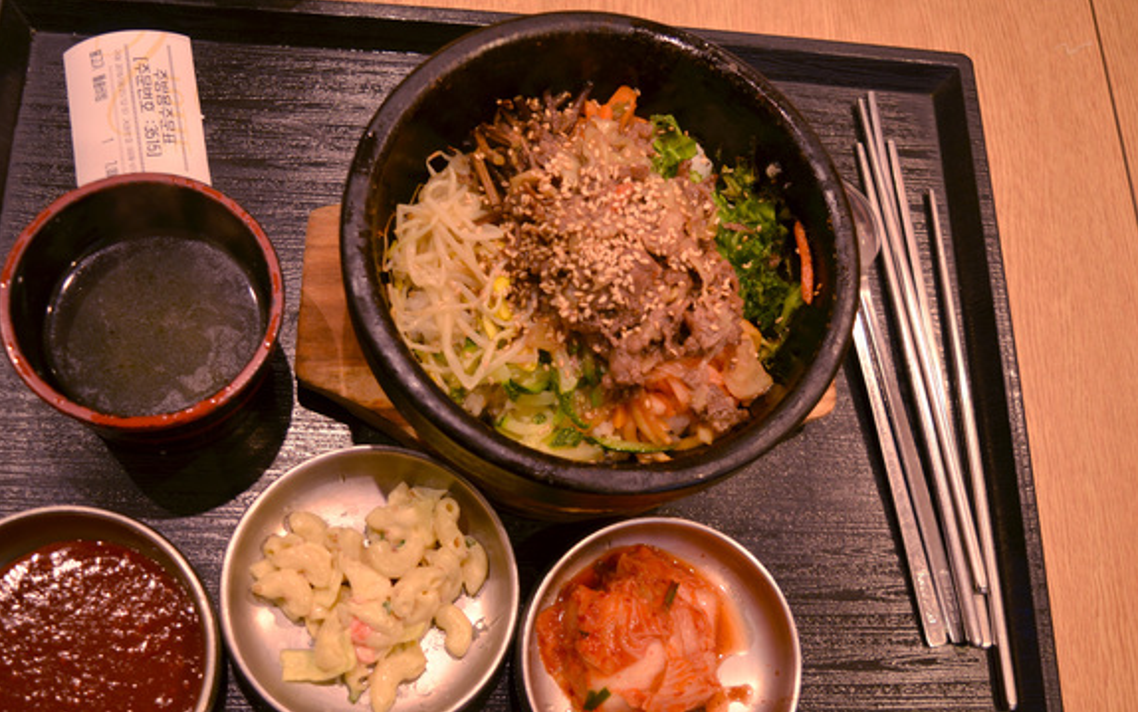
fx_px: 1148
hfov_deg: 52.7
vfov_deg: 34.5
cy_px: 363
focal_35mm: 37
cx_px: 569
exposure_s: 1/30
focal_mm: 24
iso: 200
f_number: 4
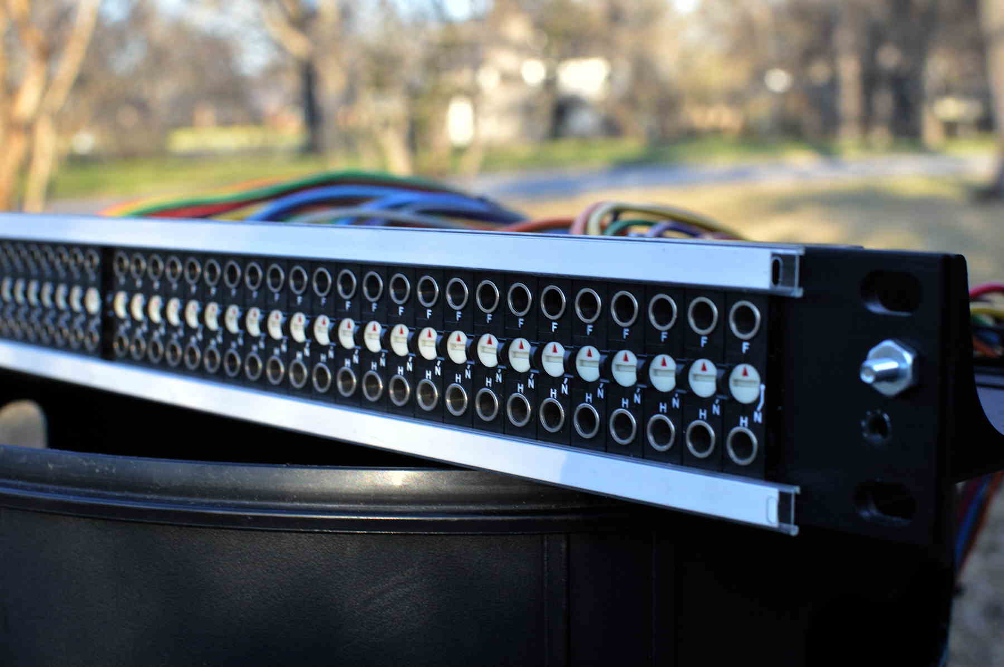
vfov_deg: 25.7
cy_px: 334
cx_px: 502
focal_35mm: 52
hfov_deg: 37.9
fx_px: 1463
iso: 400
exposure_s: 1/80
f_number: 8
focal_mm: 35
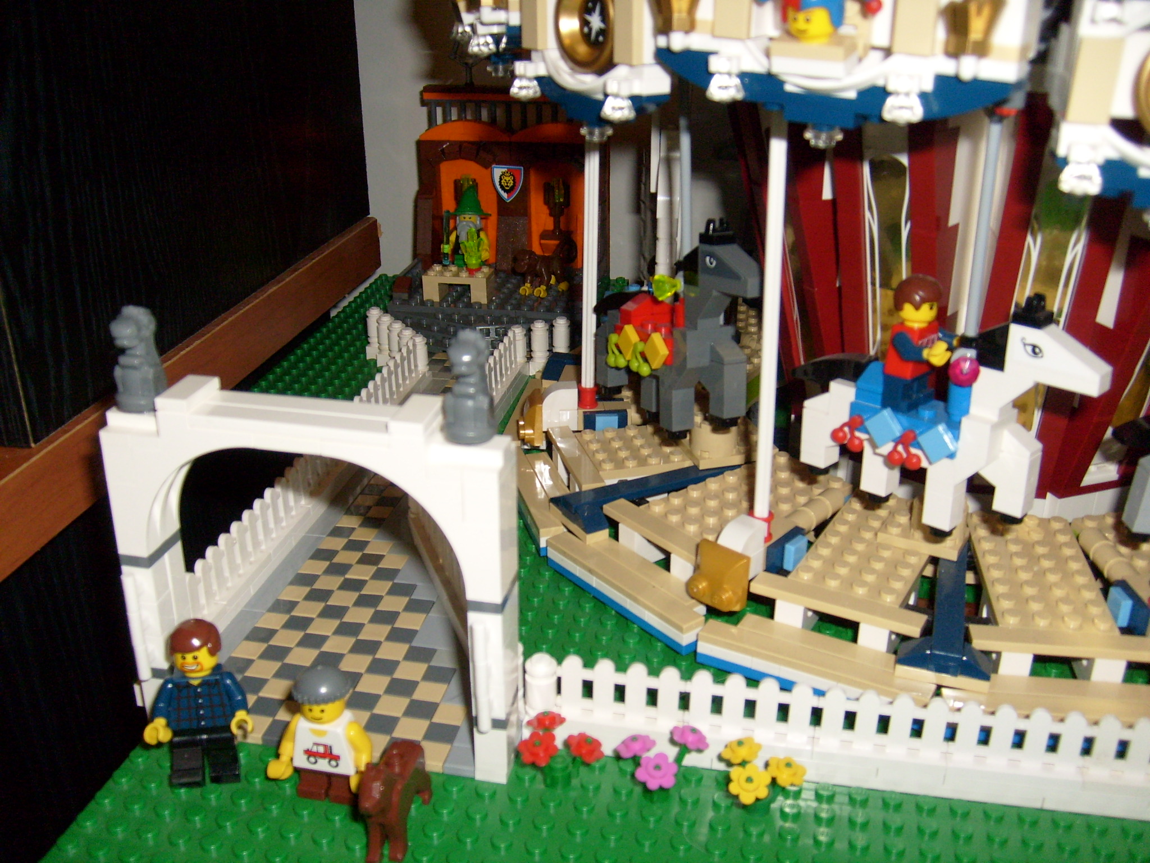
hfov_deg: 52.6
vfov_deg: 40.7
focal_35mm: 35
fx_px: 1163
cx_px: 575
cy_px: 432
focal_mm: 5.8
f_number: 2.8
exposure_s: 1/45
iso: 100
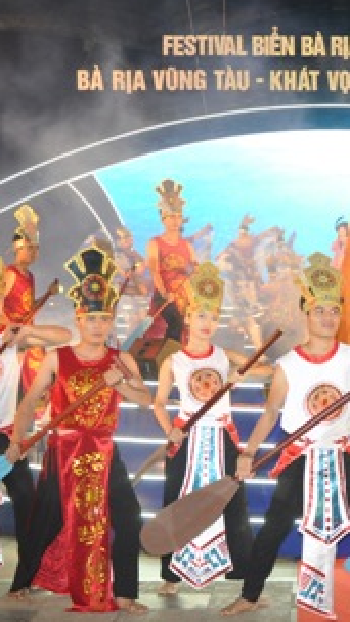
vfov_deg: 22.9
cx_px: 383
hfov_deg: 12.8
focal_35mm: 93
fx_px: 1534
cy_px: 369
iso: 1000
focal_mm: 30
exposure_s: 1/30
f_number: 4.5
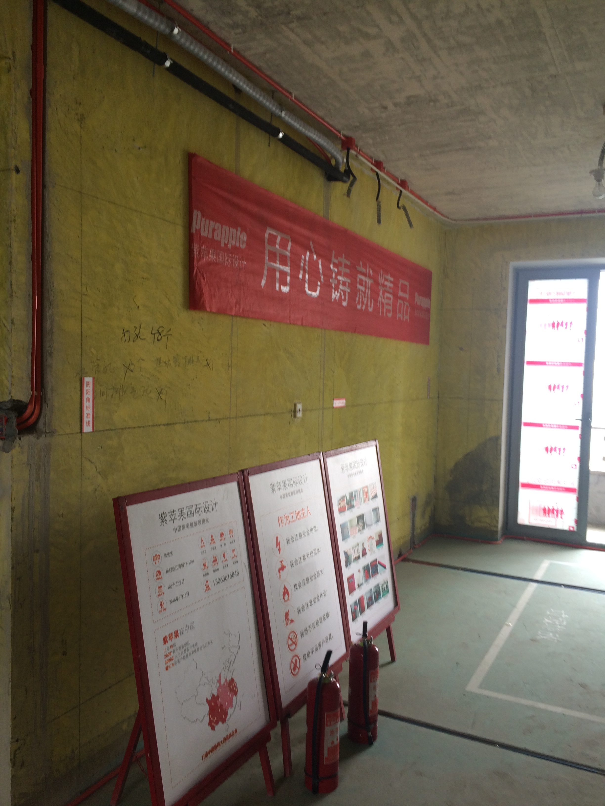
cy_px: 403
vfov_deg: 61.7
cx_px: 302
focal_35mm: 29
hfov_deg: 48.2
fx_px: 676
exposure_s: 1/40
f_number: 2.2
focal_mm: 4.15
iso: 40
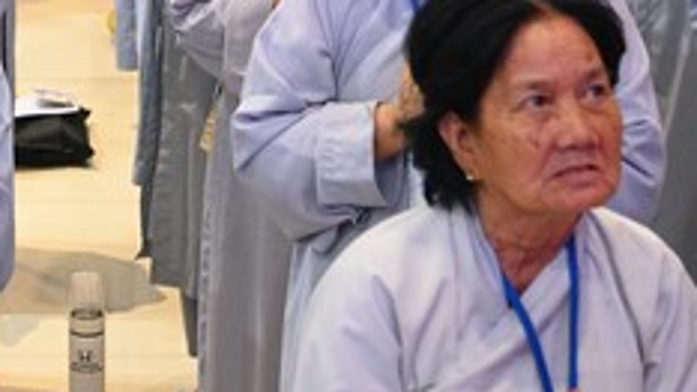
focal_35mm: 146
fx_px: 2698
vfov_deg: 8.2
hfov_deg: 14.4
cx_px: -66
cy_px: -180
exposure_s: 1/160
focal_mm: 50
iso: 6400
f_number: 4
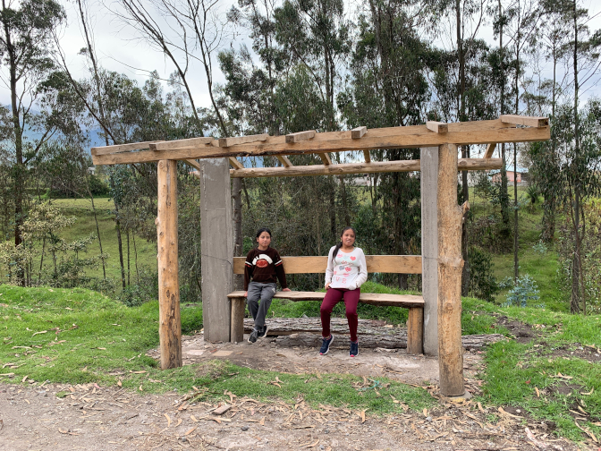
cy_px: 226
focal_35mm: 26
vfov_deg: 53.1
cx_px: 300
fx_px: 451
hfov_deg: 67.3
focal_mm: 4.25
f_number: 1.8
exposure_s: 1/481
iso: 25
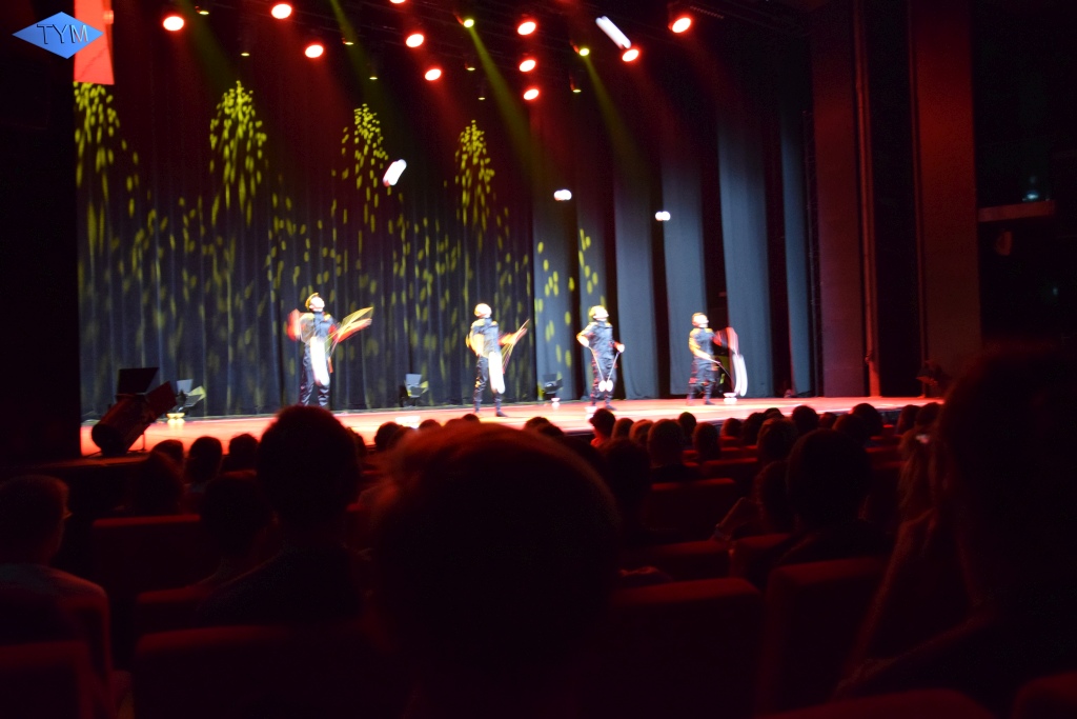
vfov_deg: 41.7
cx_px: 538
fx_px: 942
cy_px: 360
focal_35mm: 32
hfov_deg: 59.5
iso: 3200
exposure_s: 1/10
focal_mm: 21
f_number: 3.8
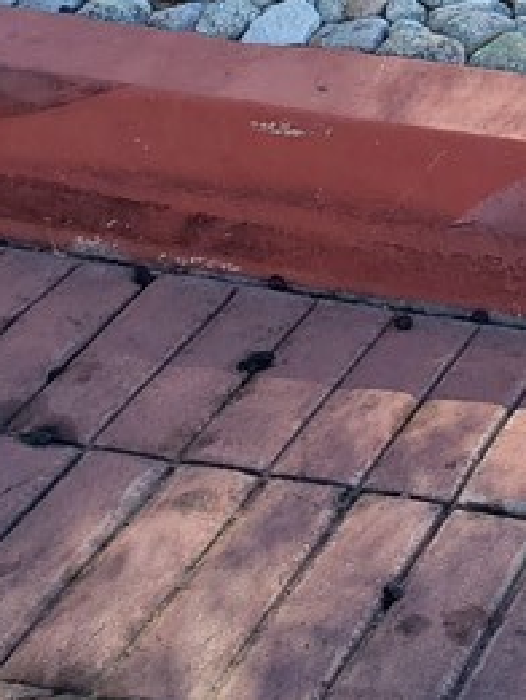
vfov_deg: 17.1
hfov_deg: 13.1
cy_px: -392
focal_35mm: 102
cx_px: 955
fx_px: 2065
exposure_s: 1/361
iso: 50
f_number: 2.4
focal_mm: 4.3
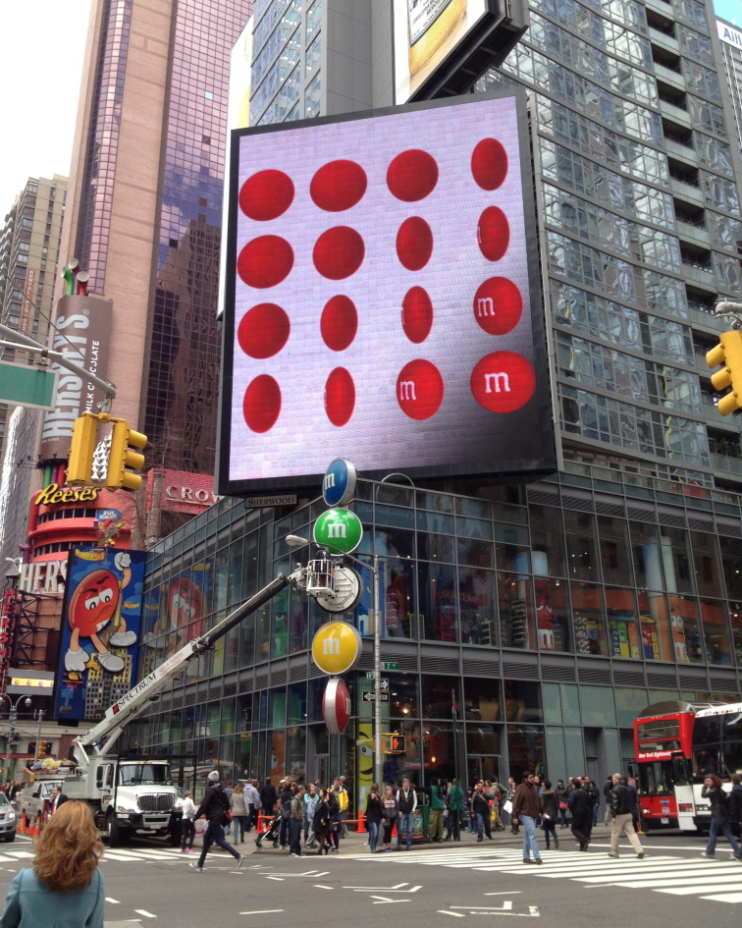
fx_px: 1016
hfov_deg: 40.1
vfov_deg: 49.0
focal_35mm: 37
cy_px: 428
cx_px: 368
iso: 50
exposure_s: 1/287
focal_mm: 4.28
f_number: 2.4
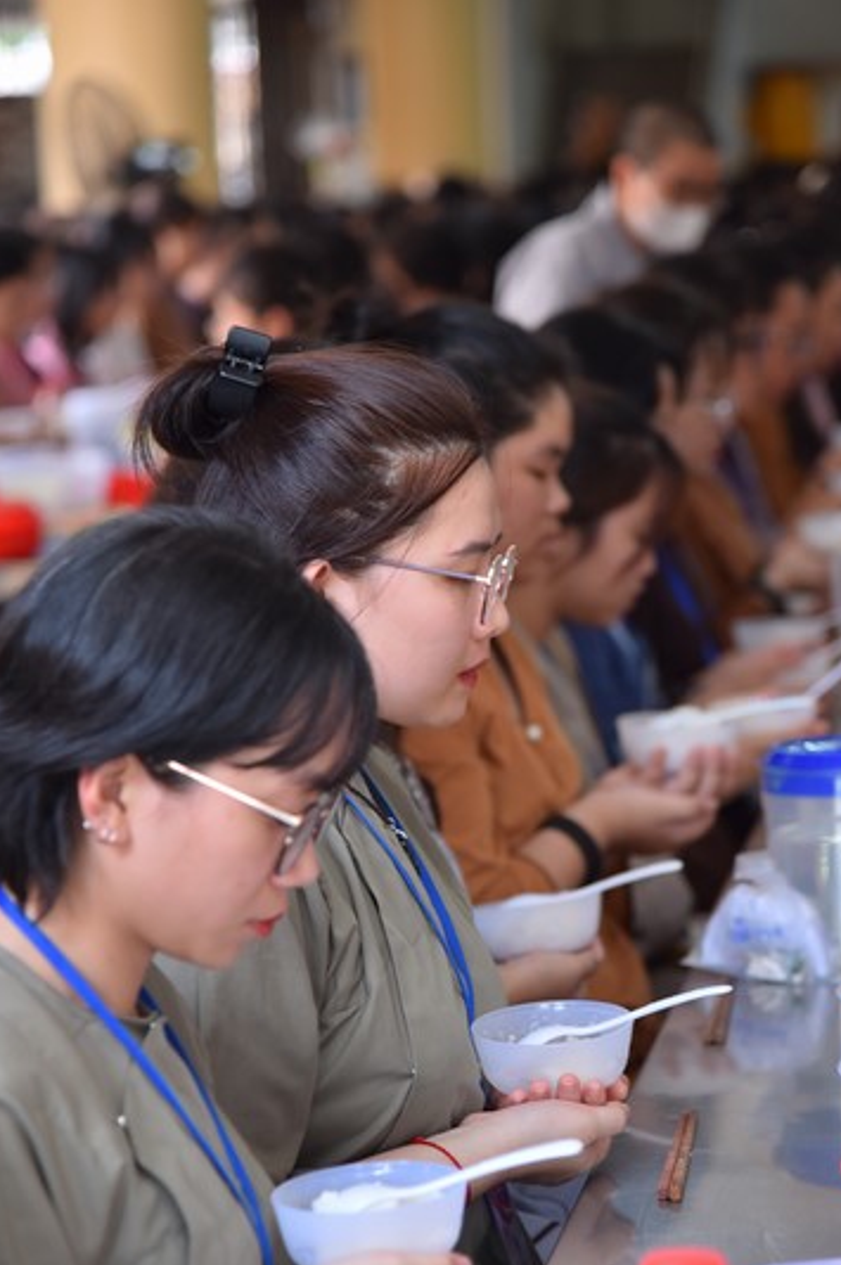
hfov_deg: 10.2
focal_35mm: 134
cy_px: 727
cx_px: 466
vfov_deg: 15.3
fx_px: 4704
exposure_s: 1/80
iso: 320
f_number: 4
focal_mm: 110
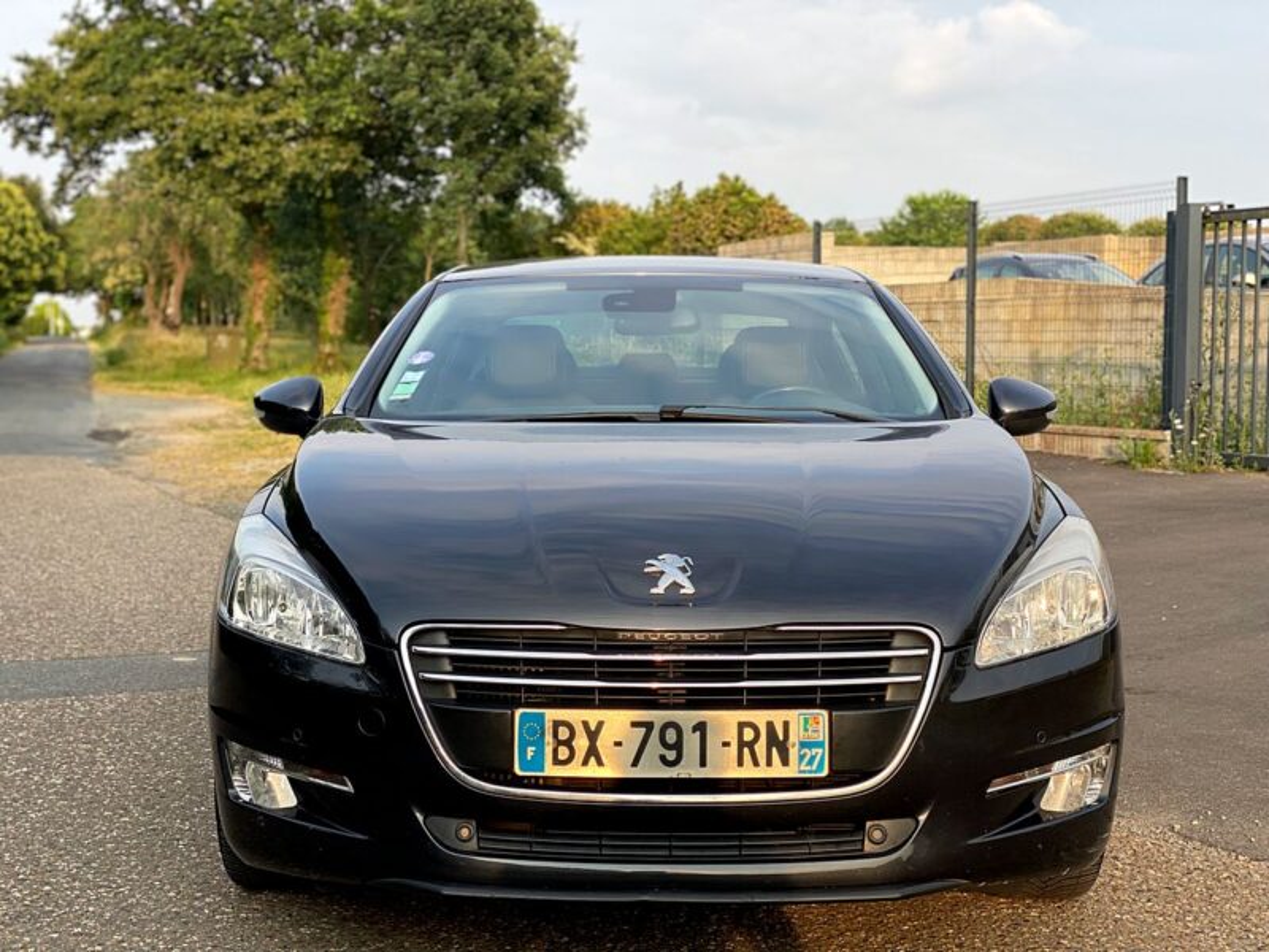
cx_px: 634
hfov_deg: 36.8
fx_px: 1906
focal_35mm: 52
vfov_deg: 28.0
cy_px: 476
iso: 20
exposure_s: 1/372
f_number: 2
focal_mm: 6
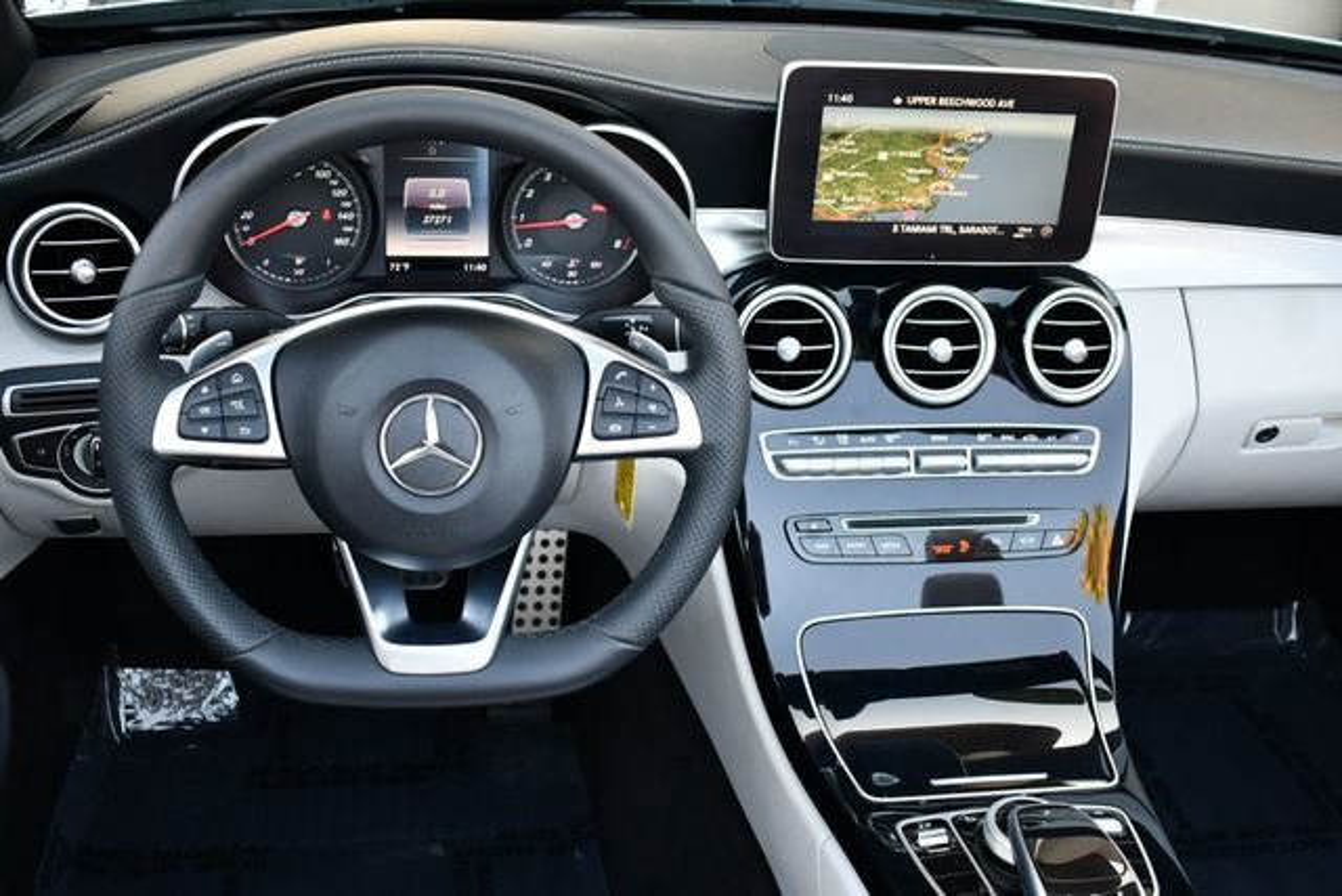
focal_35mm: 40
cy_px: 448
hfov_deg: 48.4
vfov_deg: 33.4
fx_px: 1491
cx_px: 671
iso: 720
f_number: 3.8
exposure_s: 1/250
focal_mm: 20
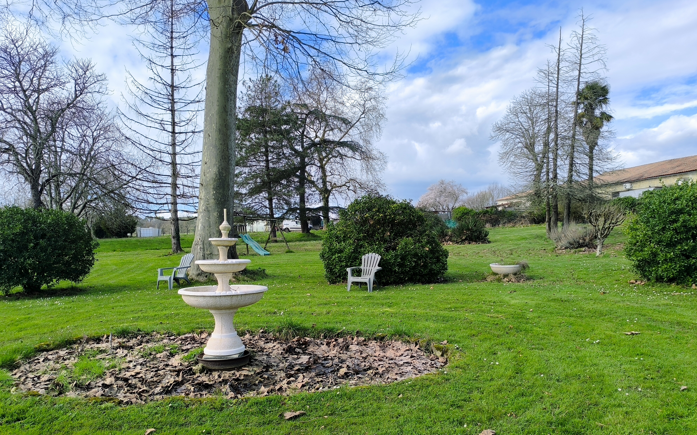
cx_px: 345
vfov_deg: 49.1
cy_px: 249
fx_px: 475
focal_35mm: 25
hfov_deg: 72.5
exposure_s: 1/808
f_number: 1.65
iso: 50
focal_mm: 6.14
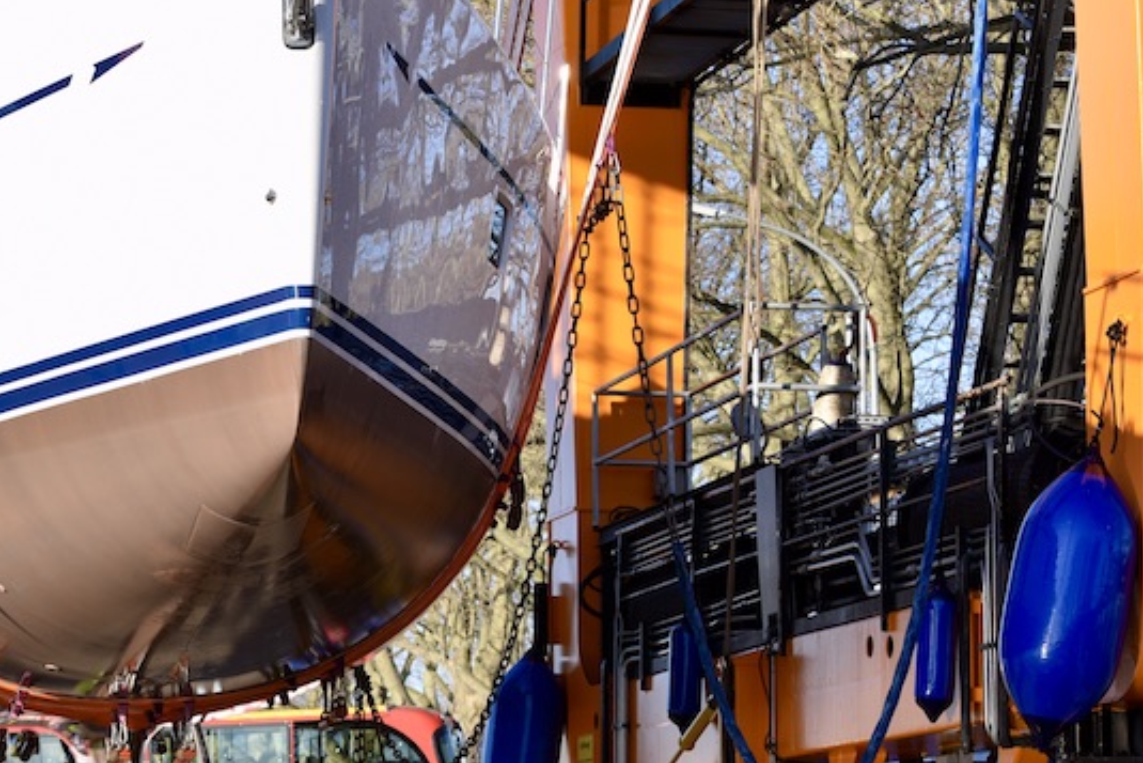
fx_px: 4255
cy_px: 588
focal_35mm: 134
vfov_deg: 10.2
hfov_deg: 15.2
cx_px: 291
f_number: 6.3
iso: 200
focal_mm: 70
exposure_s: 1/640
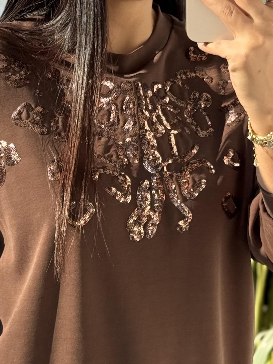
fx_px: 1272
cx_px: 131
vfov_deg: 16.3
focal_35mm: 121
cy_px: 204
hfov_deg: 12.3
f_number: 1.78
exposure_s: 1/865
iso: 100
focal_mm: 6.76
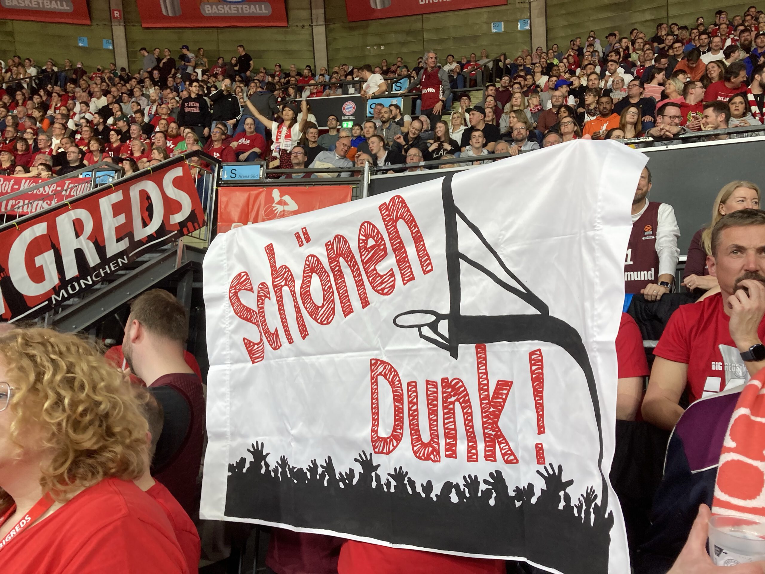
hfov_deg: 63.4
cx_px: 382
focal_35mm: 28
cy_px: 287
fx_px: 619
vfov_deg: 49.7
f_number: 1.8
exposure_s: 1/100
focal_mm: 3.99
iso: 80
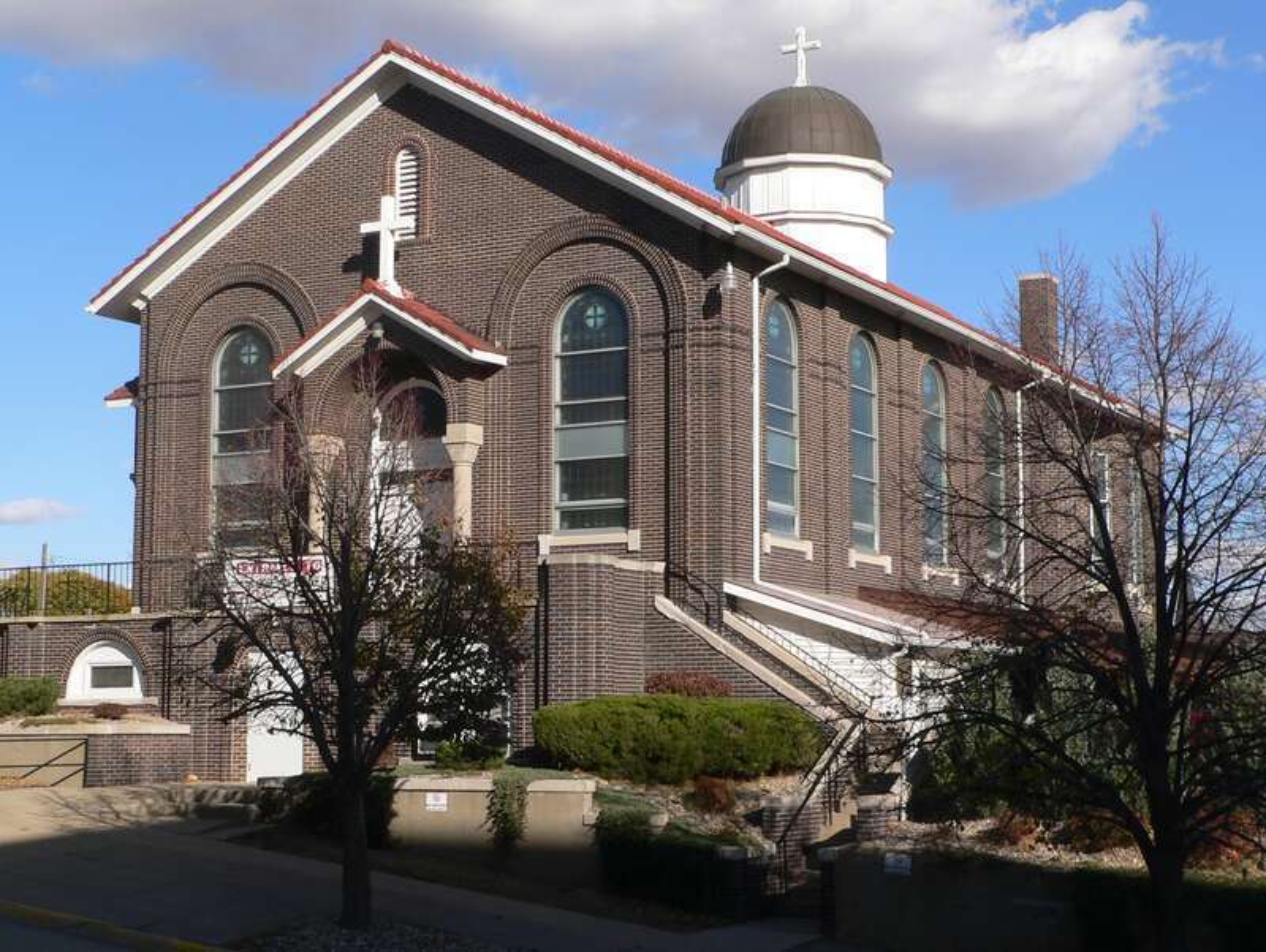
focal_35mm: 49
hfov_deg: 38.9
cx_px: 633
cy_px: 476
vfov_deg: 29.7
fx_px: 1794
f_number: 5.2
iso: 80
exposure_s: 1/500
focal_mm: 8.1
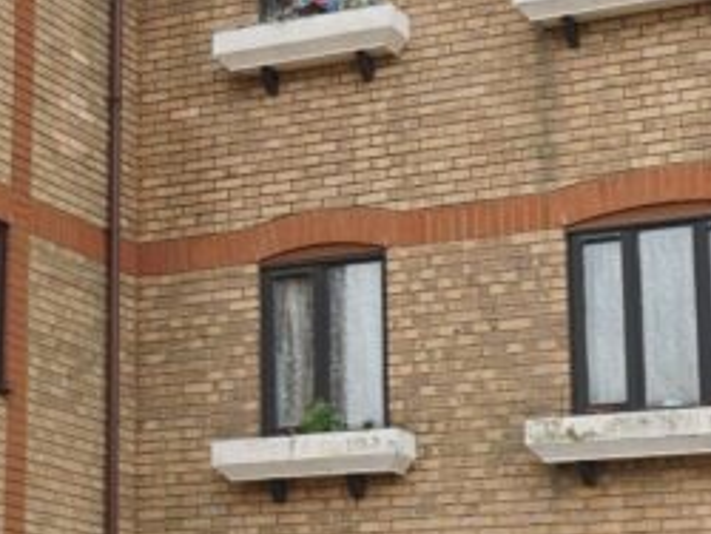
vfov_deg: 14.0
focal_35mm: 106
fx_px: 2179
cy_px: 334
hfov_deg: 18.3
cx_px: 97
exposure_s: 1/80
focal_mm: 23
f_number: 6.3
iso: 100
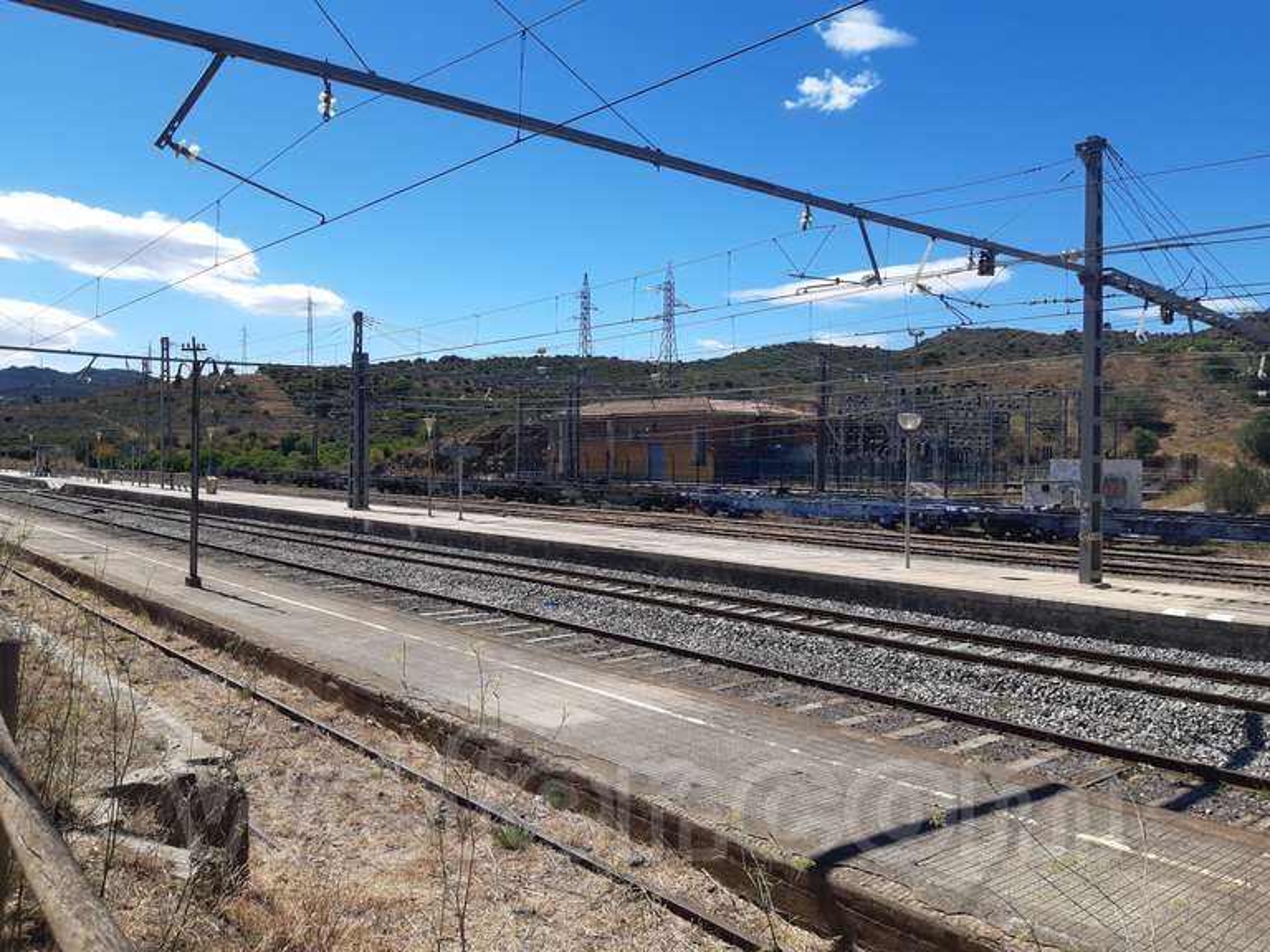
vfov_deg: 53.1
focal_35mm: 26
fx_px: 954
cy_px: 476
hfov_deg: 67.3
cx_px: 635
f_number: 1.7
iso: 40
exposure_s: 1/2155
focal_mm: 3.92
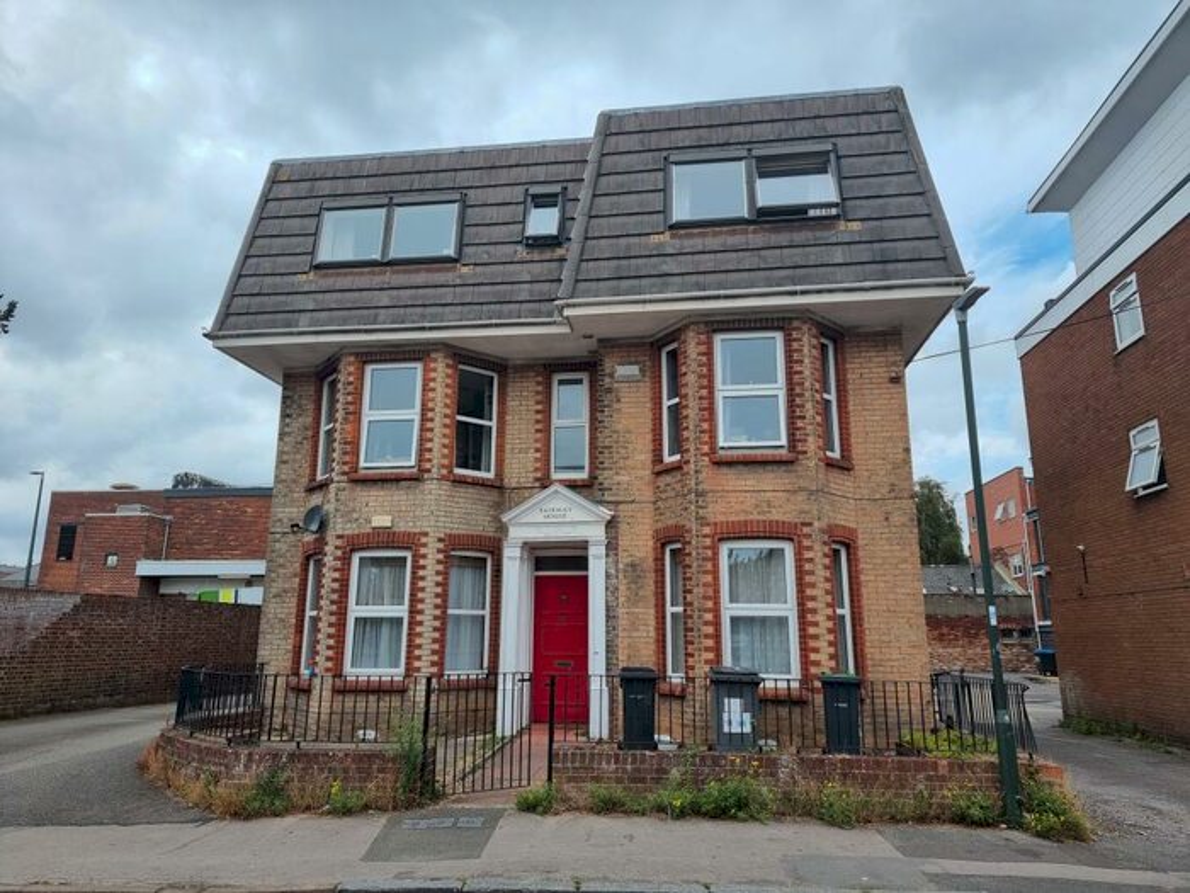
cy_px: 446
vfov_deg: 56.8
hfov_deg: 71.6
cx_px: 595
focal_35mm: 24
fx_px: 825
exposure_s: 1/662
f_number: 1.8
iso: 50
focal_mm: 6.7
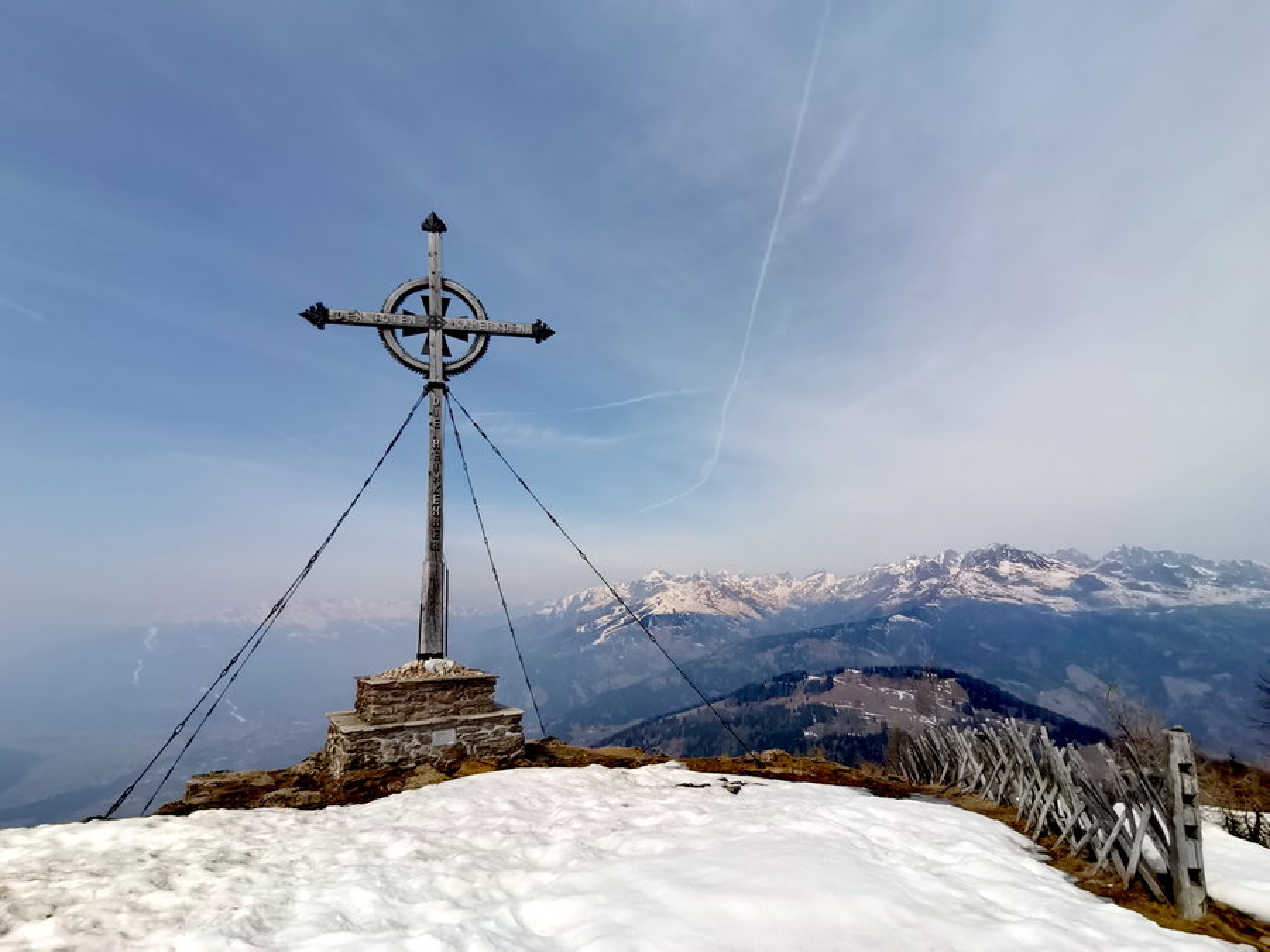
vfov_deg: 74.7
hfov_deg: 91.0
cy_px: 476
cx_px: 635
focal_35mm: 17
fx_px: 624
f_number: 2.4
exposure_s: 1/2653
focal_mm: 1.78
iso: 50
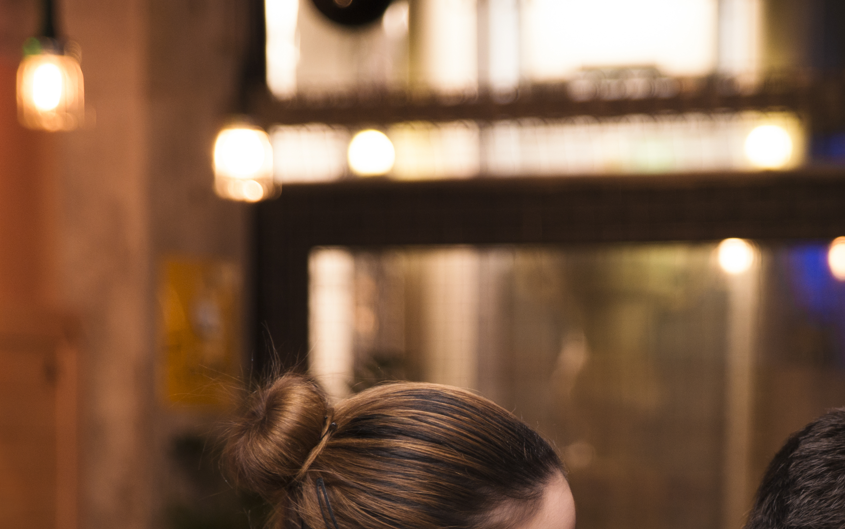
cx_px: 681
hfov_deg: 13.6
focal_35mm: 153
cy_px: 576
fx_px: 3524
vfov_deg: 8.5
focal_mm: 70
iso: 500
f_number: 2.8
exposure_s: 1/30
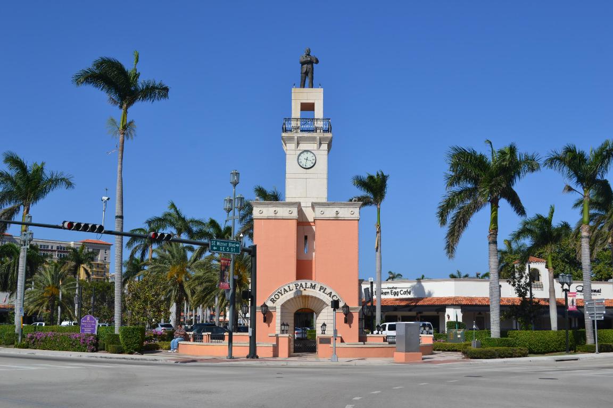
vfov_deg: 30.8
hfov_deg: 45.0
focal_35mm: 44
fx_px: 741
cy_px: 204
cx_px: 306
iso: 100
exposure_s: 1/250
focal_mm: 29
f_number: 8
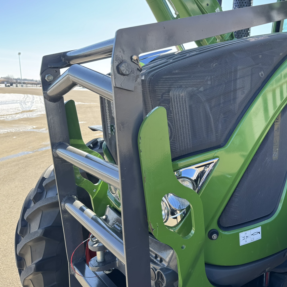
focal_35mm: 30
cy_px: 139
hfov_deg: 52.9
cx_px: 194
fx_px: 281
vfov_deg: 54.0
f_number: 1.78
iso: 80
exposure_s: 1/470
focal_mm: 6.76
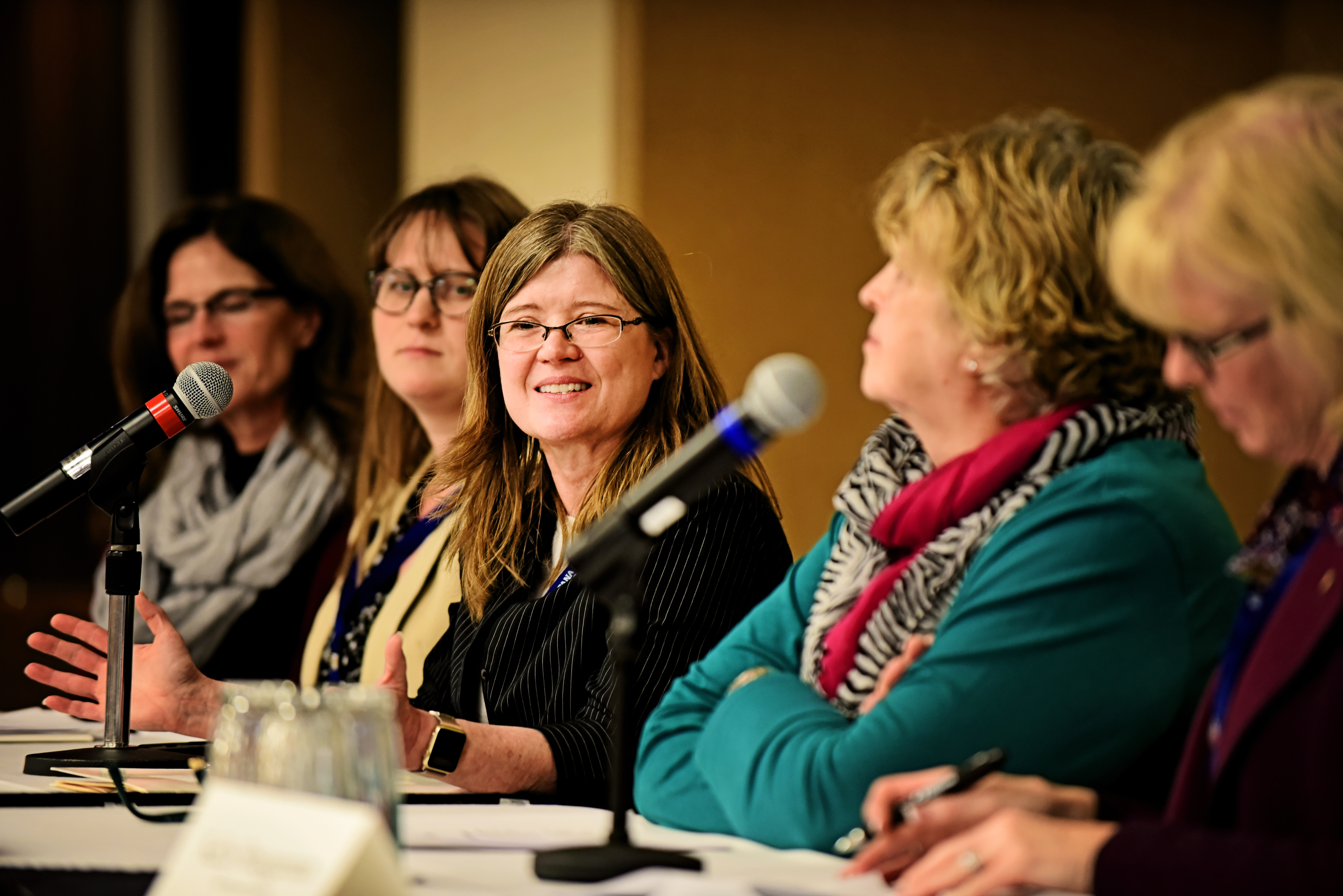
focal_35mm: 200
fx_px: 7464
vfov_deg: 6.9
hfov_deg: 10.3
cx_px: 672
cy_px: 448
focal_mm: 200
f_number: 3.2
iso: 1000
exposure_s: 1/60
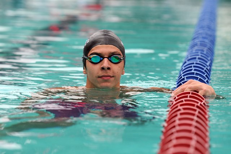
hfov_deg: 9.5
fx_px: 1394
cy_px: 77
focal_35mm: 218
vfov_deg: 6.3
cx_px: 116
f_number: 3.2
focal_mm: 145
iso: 200
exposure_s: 1/2000
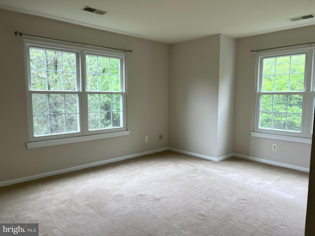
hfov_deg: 67.3
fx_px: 237
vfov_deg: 53.1
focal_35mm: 26
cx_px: 158
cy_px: 118
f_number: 1.5
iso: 40
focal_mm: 5.7
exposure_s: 1/120
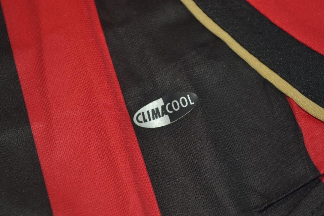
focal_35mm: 82
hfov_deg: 24.6
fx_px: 742
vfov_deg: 16.6
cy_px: 108
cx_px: 162
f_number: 5.6
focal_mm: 55
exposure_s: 1/200
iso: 200
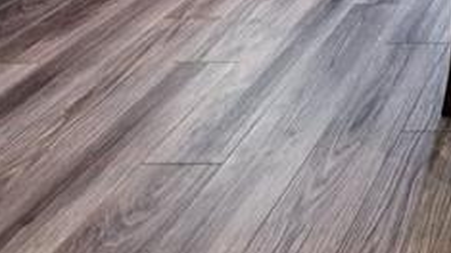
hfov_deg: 25.2
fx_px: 765
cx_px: 670
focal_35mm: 64
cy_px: -395
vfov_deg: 13.0
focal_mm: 14
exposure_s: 1/15
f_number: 8
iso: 200
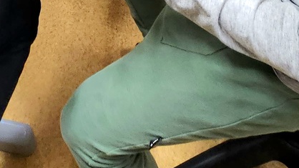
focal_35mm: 65
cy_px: -277
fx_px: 515
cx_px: 17
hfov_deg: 30.6
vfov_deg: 12.5
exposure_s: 1/50
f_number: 2.2
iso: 125
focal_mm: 2.2
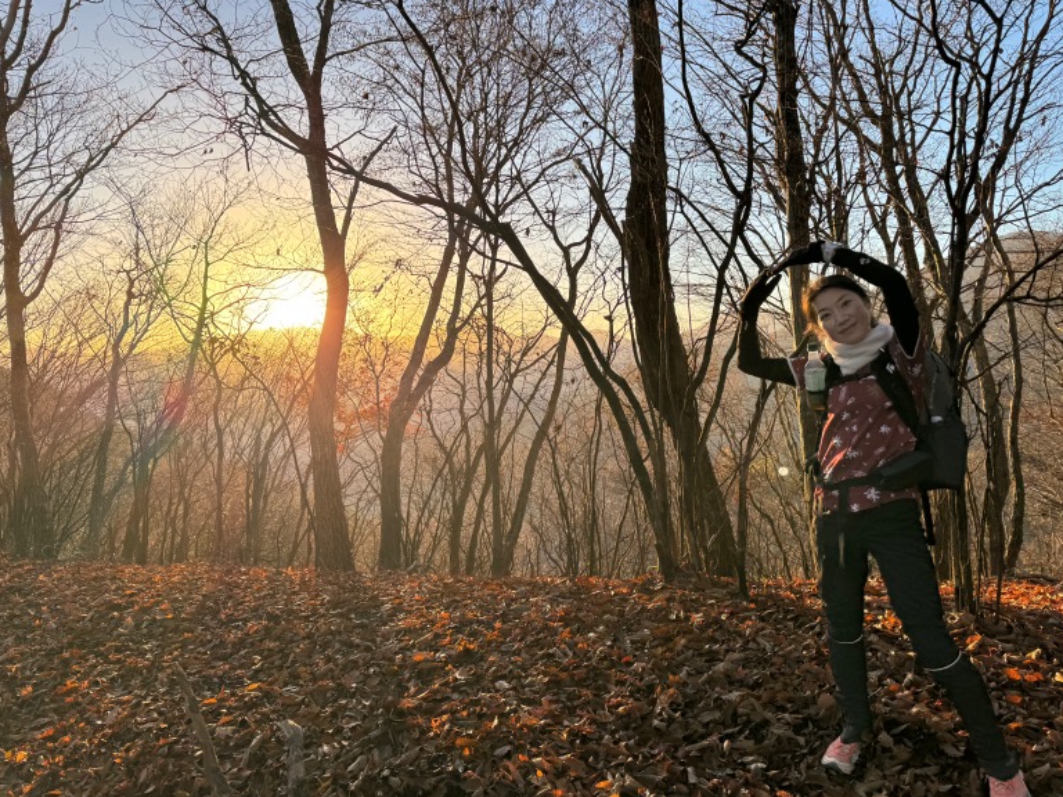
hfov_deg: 69.4
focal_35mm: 25
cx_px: 548
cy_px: 403
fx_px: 768
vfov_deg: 54.9
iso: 80
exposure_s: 1/1339
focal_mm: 6.76
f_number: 1.78
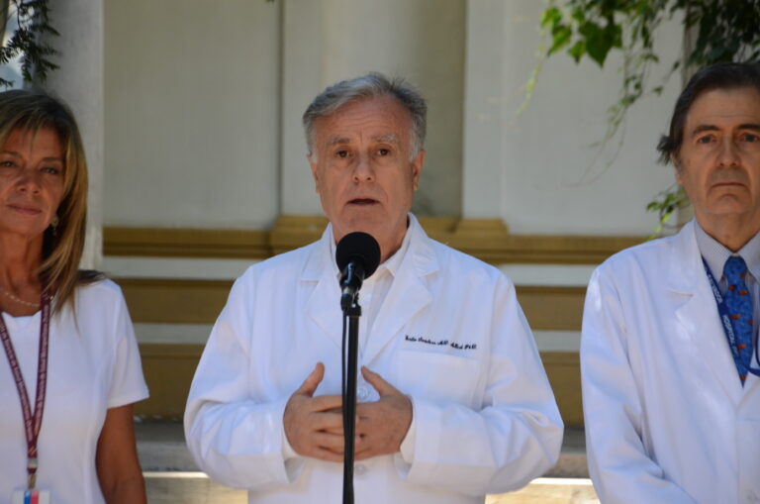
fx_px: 3319
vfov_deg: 8.7
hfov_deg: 13.1
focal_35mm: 158
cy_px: 252
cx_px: 380
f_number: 13
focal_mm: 105
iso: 800
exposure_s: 1/250
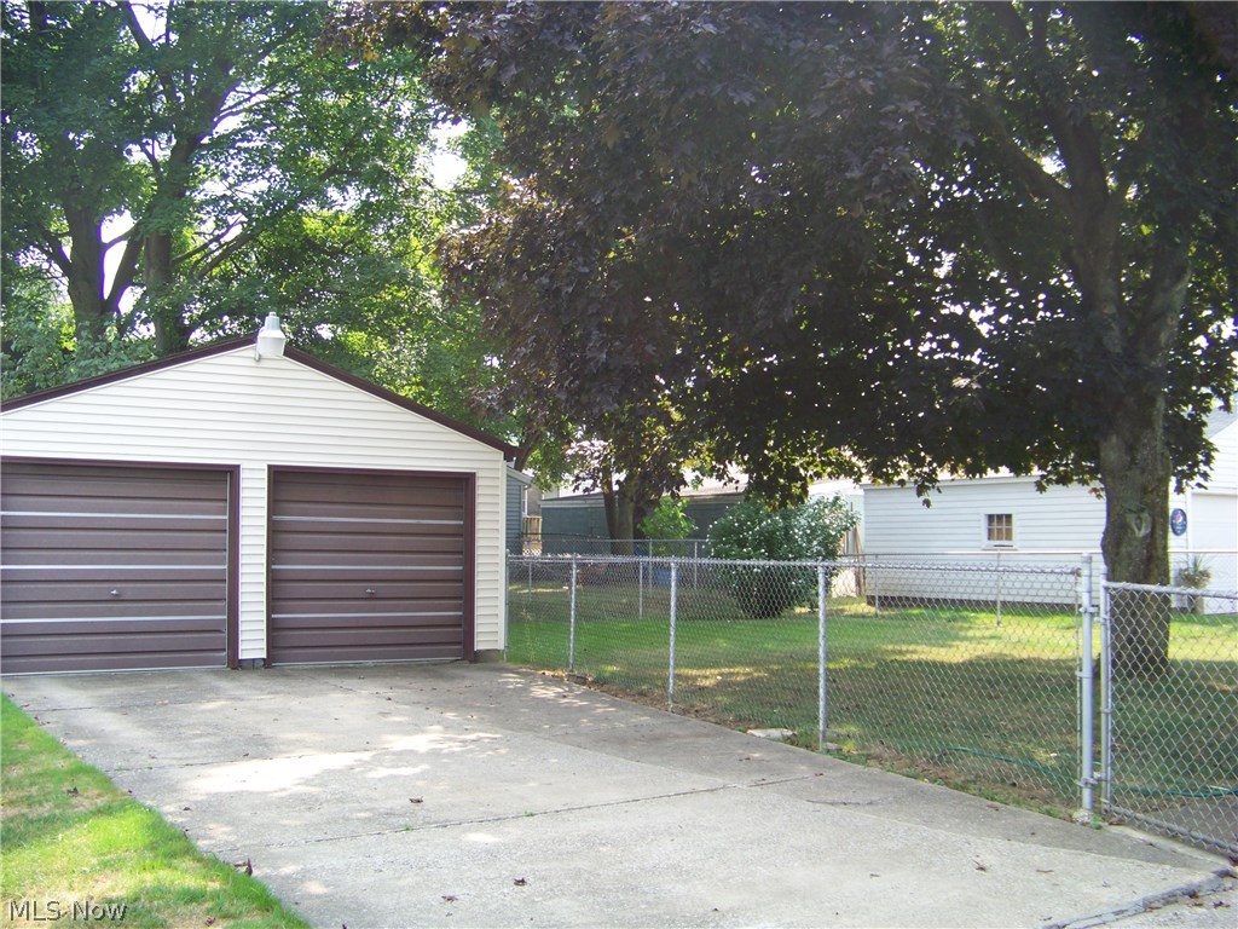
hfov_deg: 51.4
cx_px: 619
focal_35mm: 36
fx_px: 1287
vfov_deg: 39.7
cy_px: 464
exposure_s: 1/125
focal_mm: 5.85
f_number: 2.8
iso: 59
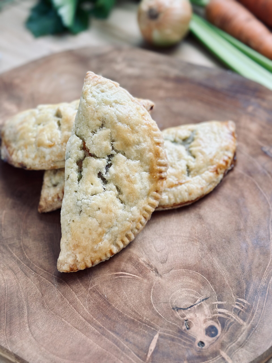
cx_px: 136
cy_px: 182
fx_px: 503
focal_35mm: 48
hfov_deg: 30.3
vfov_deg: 39.7
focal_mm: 6.86
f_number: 1.78
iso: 125
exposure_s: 1/84
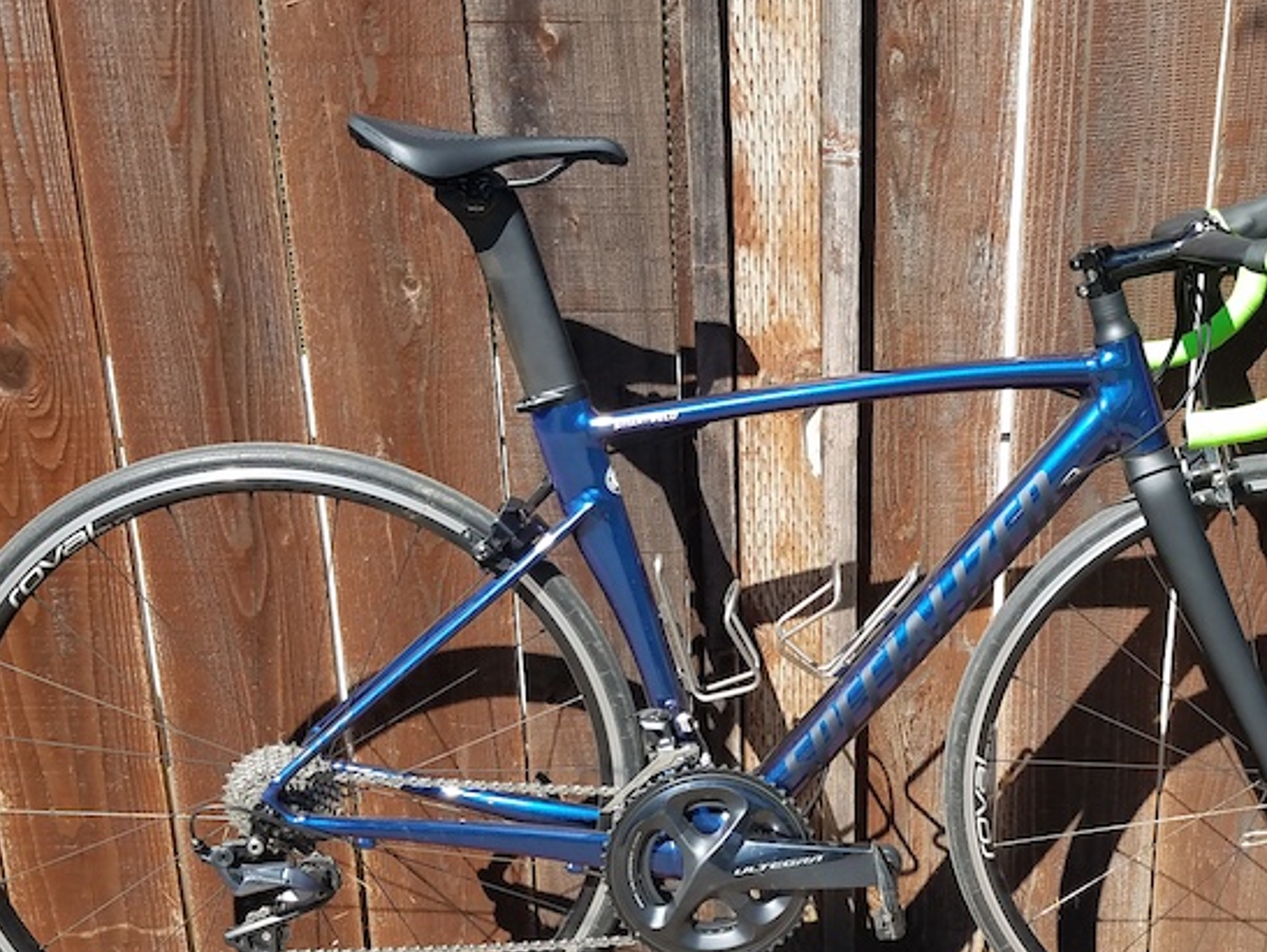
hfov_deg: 47.9
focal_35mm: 38
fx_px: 1392
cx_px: 878
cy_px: 570
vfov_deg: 37.6
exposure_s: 1/1244
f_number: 1.7
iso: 50
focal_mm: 4.2
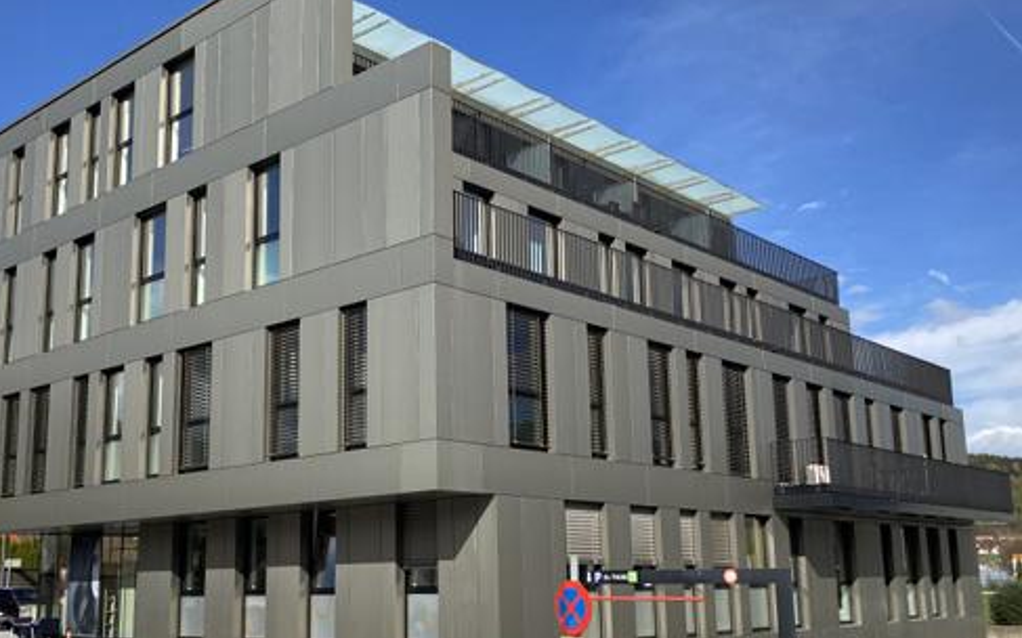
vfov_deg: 32.6
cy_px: 386
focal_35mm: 39
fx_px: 1086
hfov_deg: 50.3
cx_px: 453
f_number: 1.8
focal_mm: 3.99
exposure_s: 1/2088
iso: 20
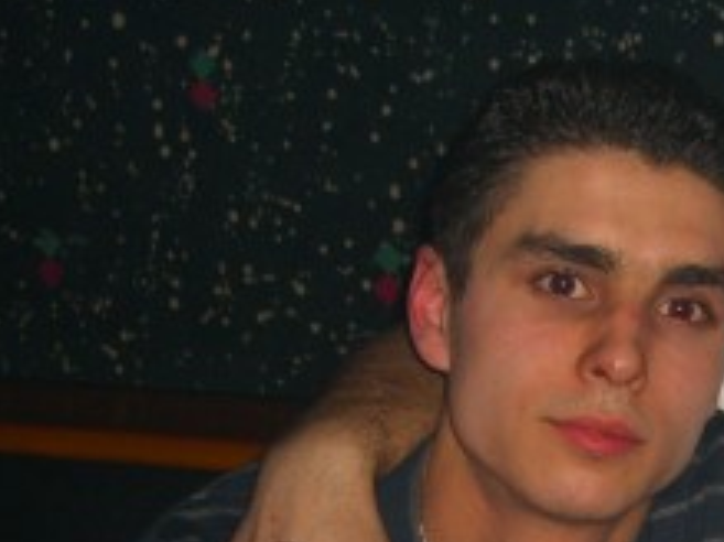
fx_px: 2174
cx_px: 800
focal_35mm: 104
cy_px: 516
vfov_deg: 14.0
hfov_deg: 18.2
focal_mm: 7.9
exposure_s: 1/60
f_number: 2.8
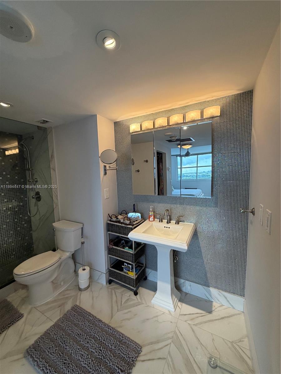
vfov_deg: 102.1
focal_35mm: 14
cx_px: 140
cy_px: 187
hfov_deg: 85.7
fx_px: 152
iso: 200
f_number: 2.2
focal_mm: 2.22
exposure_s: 1/120
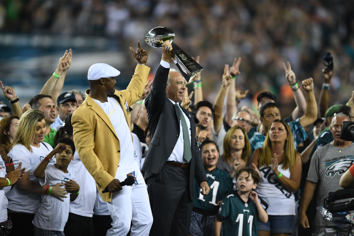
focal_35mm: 400
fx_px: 3933
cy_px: 118
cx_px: 177
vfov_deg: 3.4
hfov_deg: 5.2
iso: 1600
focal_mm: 400
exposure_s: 1/1250
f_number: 2.8
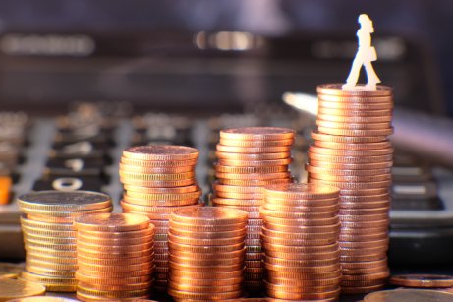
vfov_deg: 8.1
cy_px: 139
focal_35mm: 170
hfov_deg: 12.1
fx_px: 2138
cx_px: 198
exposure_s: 1/160
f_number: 4.5
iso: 400
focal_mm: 85
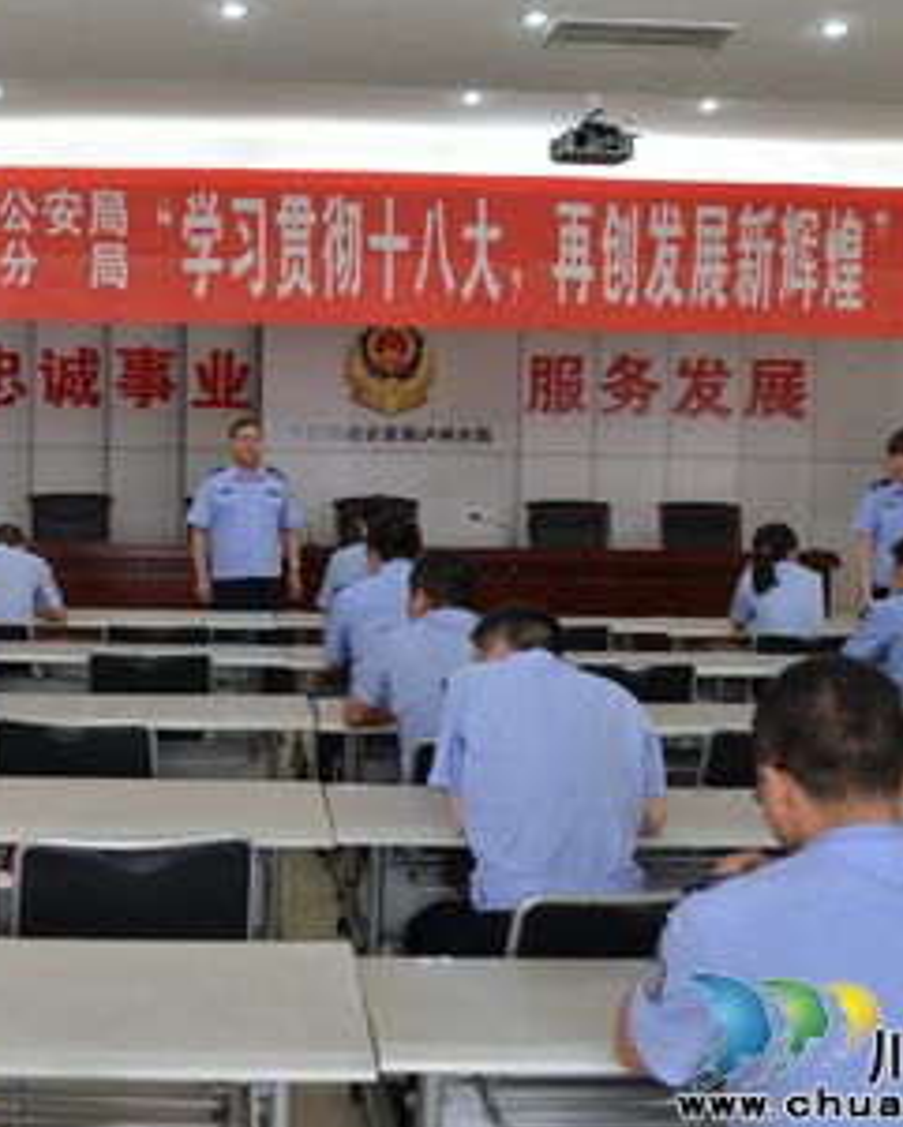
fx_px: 1402
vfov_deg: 43.8
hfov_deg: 34.9
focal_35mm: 42
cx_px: 225
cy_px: 519
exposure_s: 1/40
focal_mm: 18
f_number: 3.5
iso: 200
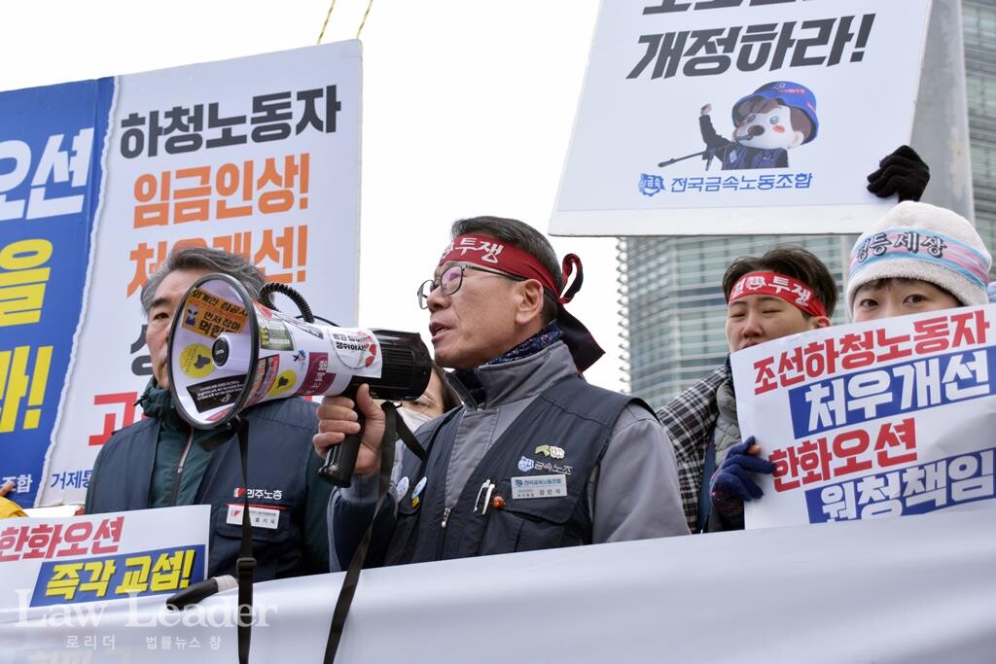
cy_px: 332
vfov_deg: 22.6
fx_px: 1660
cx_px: 498
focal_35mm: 60
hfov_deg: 33.4
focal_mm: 40
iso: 200
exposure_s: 1/400
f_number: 4.8
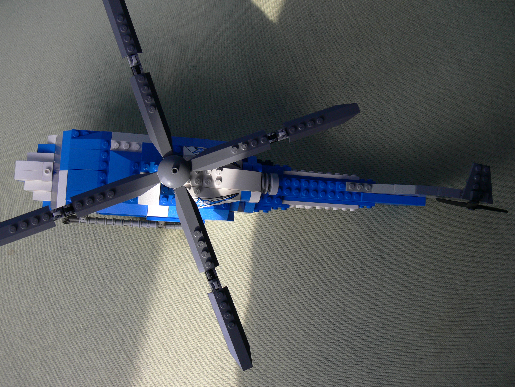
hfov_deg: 52.6
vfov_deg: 40.7
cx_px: 258
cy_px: 194
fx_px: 521
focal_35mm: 35
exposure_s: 1/60
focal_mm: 7.4
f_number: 4
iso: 80
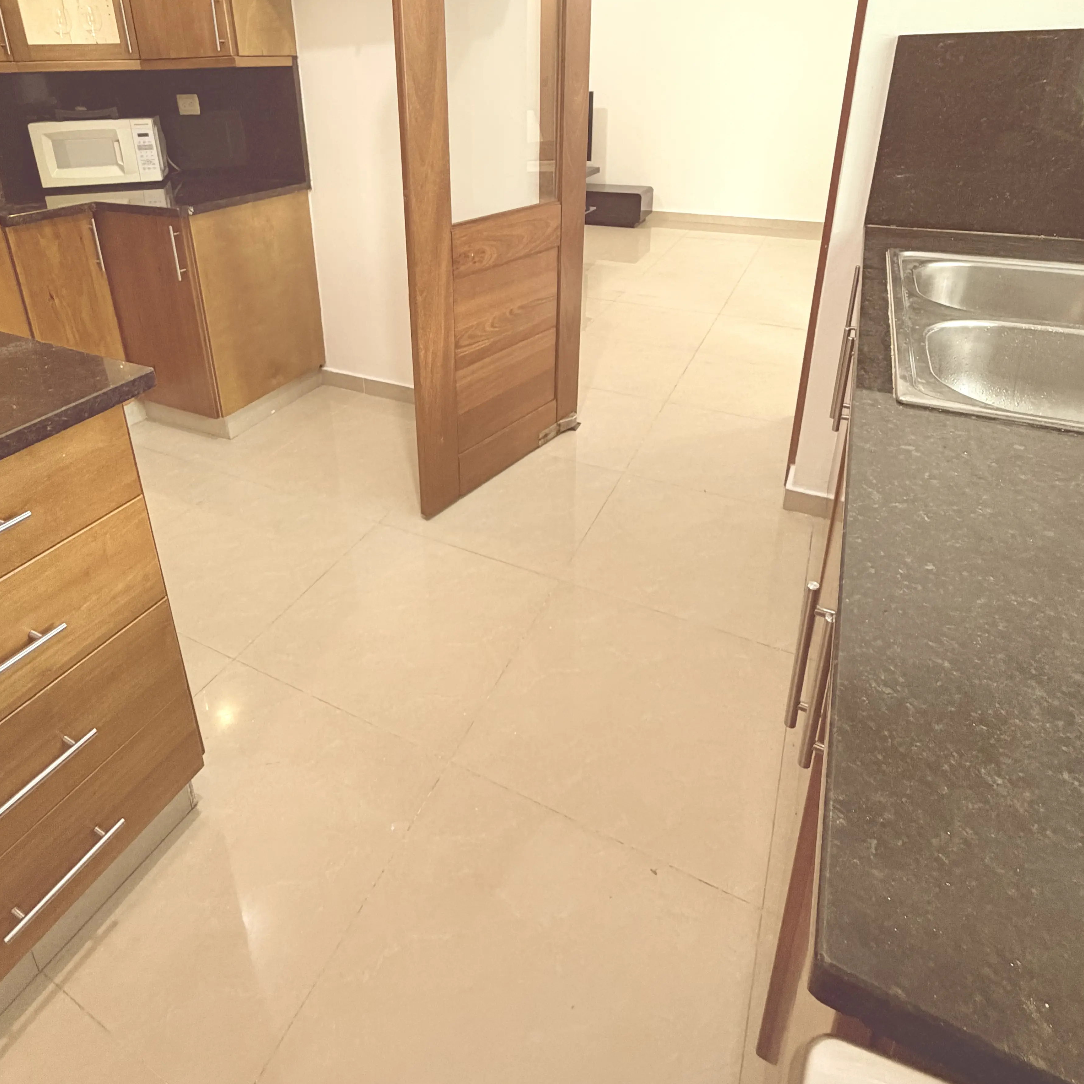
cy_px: 338
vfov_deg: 72.0
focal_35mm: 20
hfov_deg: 74.6
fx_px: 709
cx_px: 484
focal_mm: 2.22
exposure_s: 1/60
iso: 320
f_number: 2.2
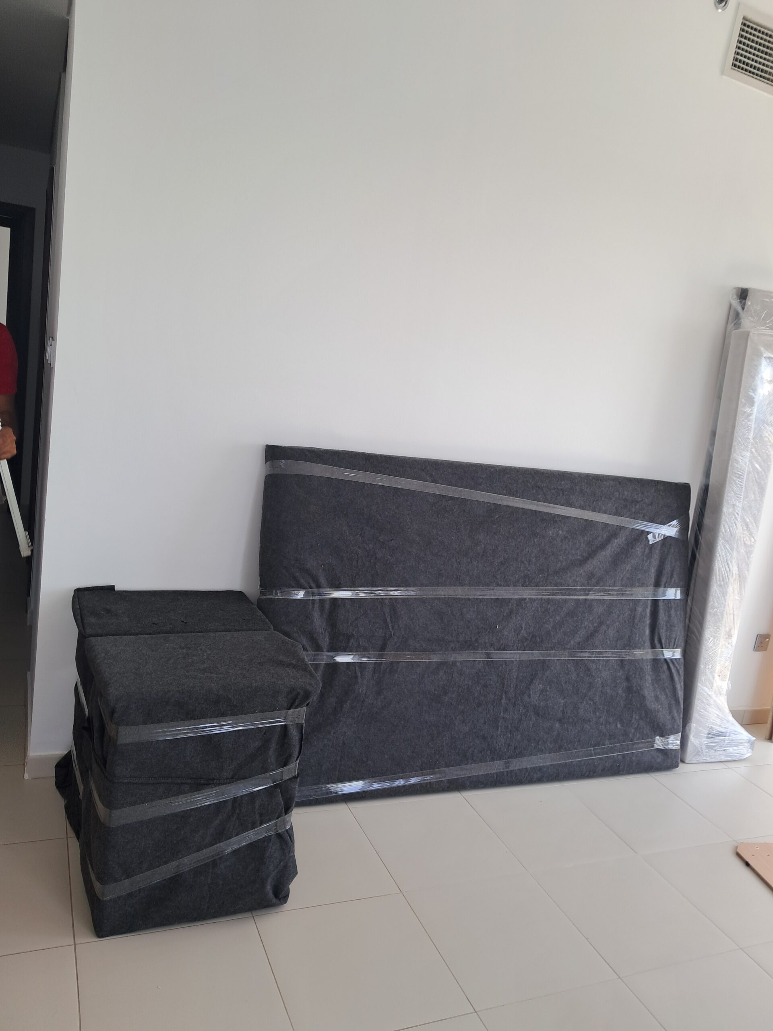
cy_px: 516
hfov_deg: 51.4
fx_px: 804
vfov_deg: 65.3
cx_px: 386
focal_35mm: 27
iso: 50
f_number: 1.8
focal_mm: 4
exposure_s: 1/50
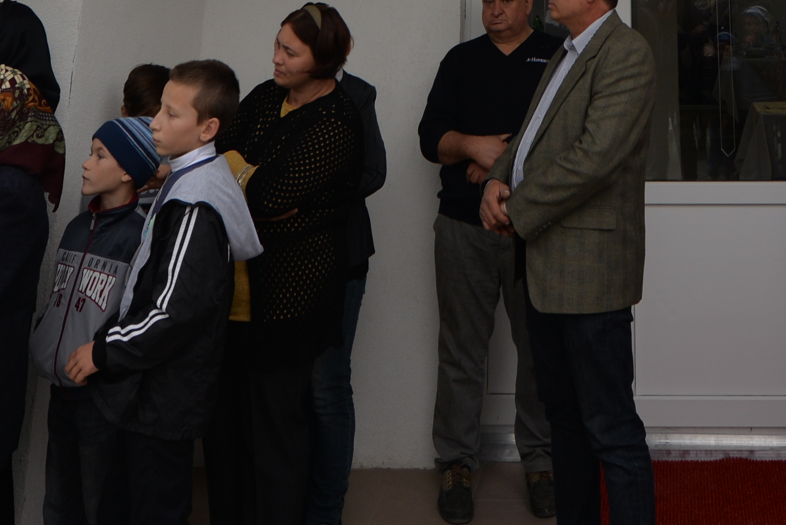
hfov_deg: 36.3
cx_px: 622
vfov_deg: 19.7
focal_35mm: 53
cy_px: -392
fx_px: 1158
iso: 200
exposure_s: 1/160
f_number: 6.3
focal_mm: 14
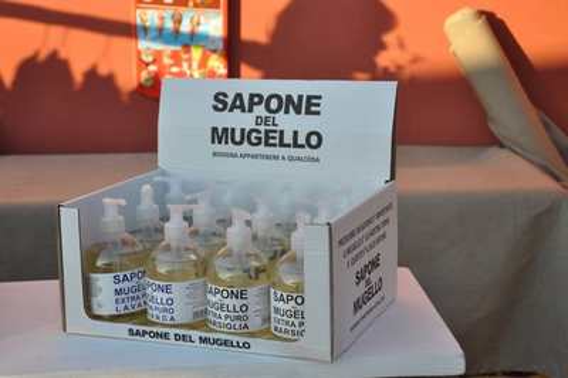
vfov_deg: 20.1
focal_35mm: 68
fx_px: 1064
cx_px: 284
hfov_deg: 29.9
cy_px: 189
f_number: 7.1
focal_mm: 45
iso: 200
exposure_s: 1/200
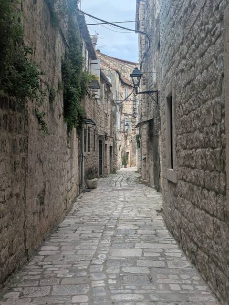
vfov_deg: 39.7
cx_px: 114
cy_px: 152
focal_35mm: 48
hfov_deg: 30.3
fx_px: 423
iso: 48
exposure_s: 1/1689
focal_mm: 6.81
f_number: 1.85
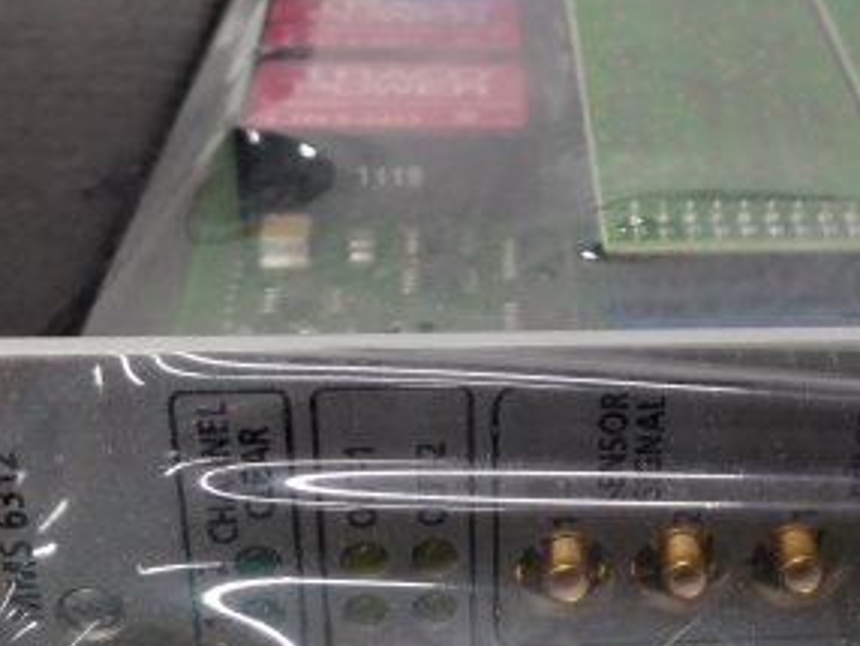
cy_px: 281
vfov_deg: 22.3
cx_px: 764
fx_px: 1641
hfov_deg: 28.3
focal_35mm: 66
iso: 303
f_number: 2
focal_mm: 3.79
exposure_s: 1/33
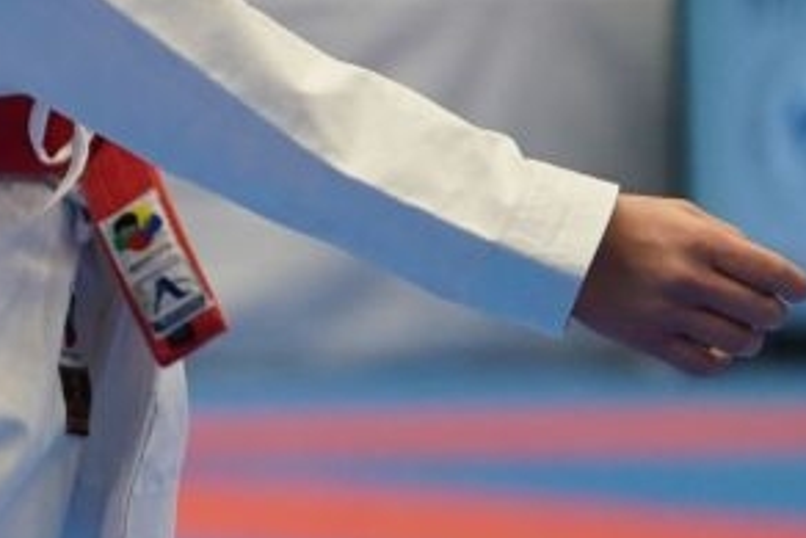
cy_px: 281
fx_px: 16441
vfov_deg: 1.9
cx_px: -1667
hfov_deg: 2.8
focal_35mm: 734
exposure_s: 1/500
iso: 1000
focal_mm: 119
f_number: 2.8
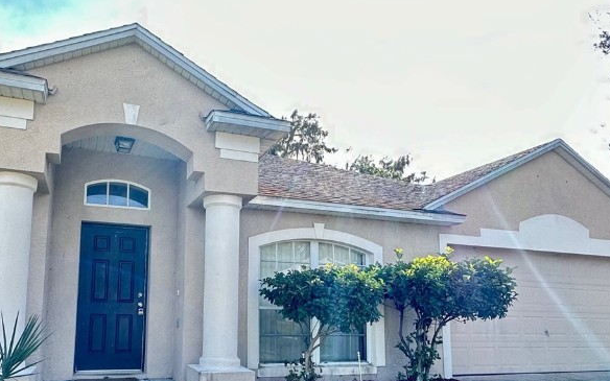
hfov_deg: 68.9
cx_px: 215
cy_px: 263
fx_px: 432
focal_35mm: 26
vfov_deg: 46.6
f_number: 2.2
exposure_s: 1/198
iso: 40
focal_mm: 2.22
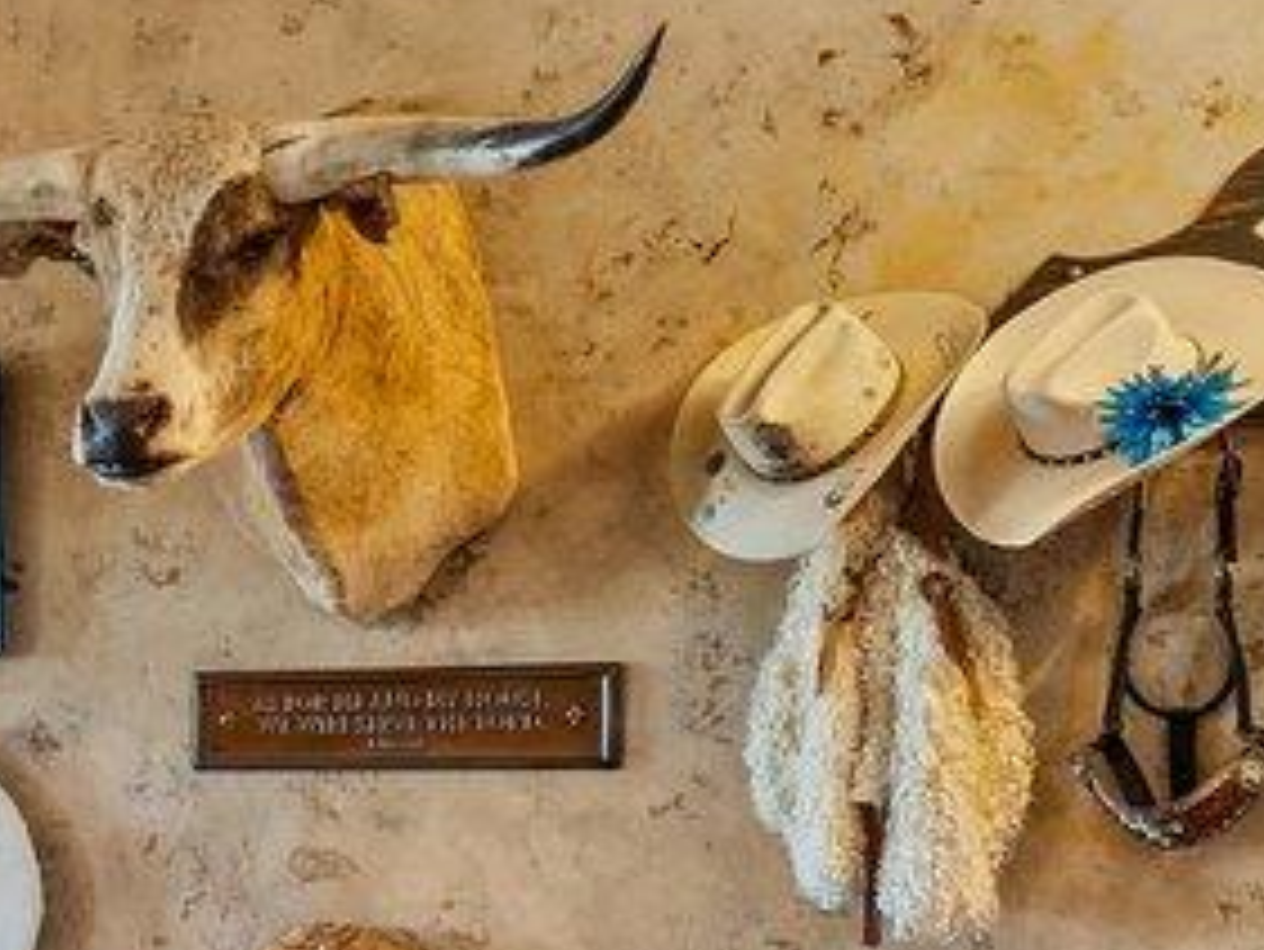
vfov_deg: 14.9
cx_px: -1633
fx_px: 3580
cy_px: 853
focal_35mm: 98
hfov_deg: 14.5
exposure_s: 1.6
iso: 400
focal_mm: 14
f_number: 8
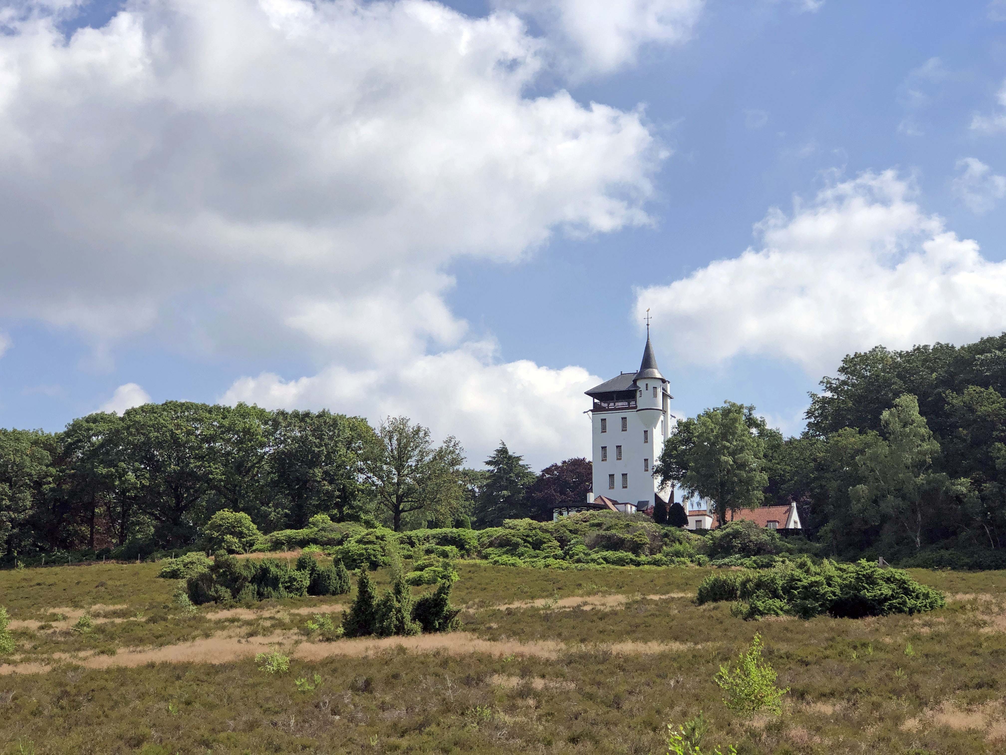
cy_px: 378
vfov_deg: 25.7
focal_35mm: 57
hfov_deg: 33.8
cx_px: 503
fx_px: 1657
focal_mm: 6.6
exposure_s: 1/1517
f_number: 2.8
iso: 20
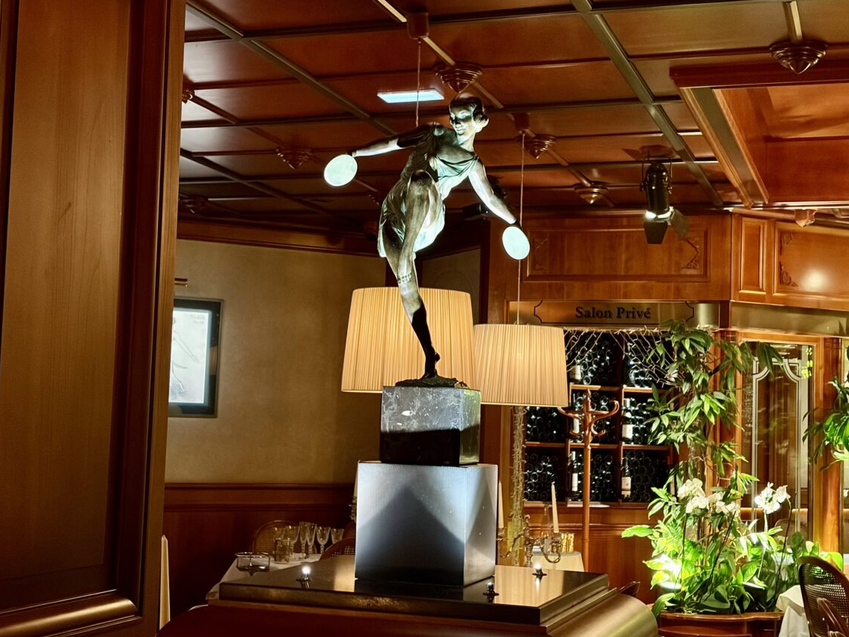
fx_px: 1349
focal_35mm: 55
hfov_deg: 34.9
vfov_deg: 26.6
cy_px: 323
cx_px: 417
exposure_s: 1/20
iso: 320
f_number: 1.6
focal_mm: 5.96
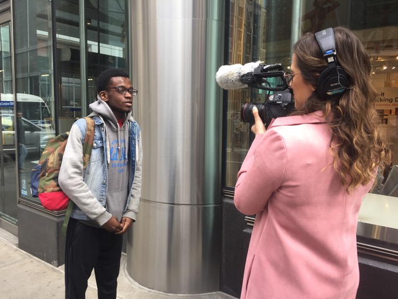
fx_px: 333
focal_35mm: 29
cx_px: 199
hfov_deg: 61.7
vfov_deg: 48.2
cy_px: 150
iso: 32
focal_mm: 4.15
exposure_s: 1/120
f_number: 2.2
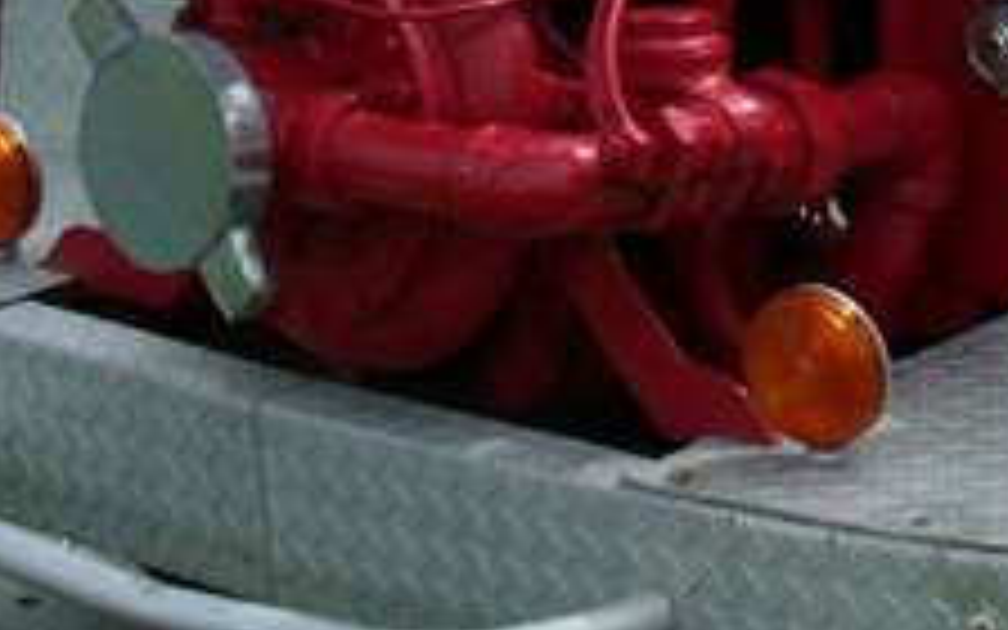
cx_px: 1238
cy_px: -464
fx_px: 3132
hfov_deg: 17.4
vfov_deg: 10.8
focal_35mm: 114
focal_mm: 6.1
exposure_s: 1/320
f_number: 5.6
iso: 80
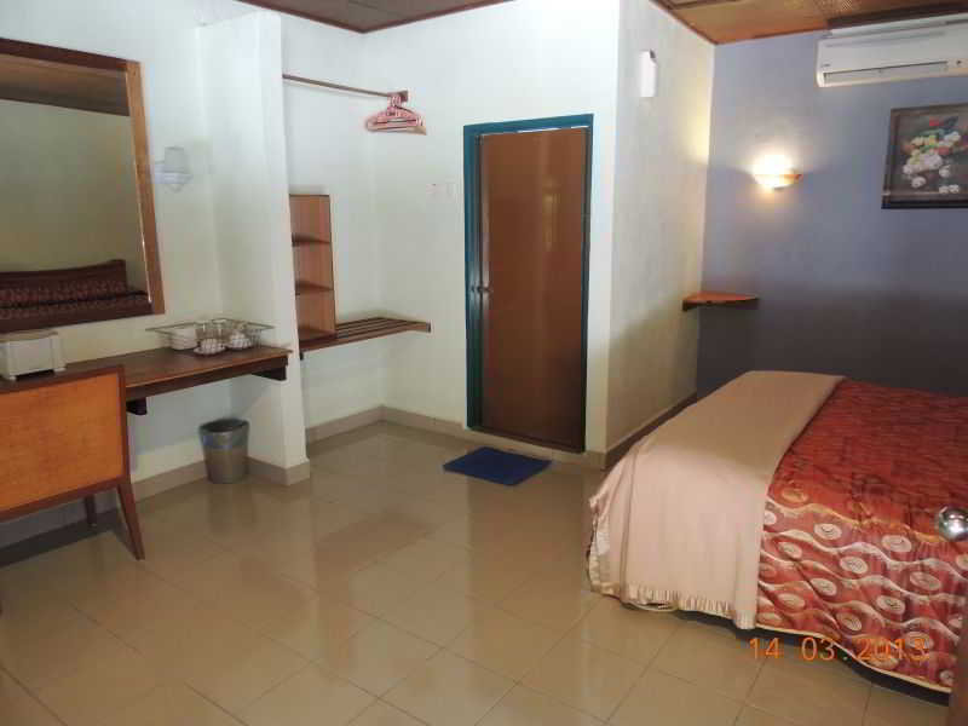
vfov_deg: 56.8
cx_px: 484
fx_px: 671
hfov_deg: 71.6
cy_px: 363
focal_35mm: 24
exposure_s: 1/20
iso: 400
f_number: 3
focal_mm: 4.3
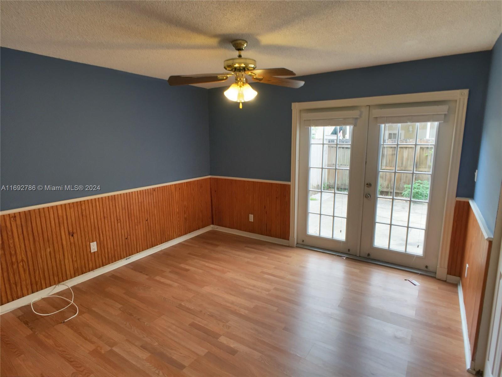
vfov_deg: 48.2
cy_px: 188
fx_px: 421
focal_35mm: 29
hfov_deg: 61.7
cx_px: 251
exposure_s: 1/120
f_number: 2.2
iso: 32
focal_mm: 4.15
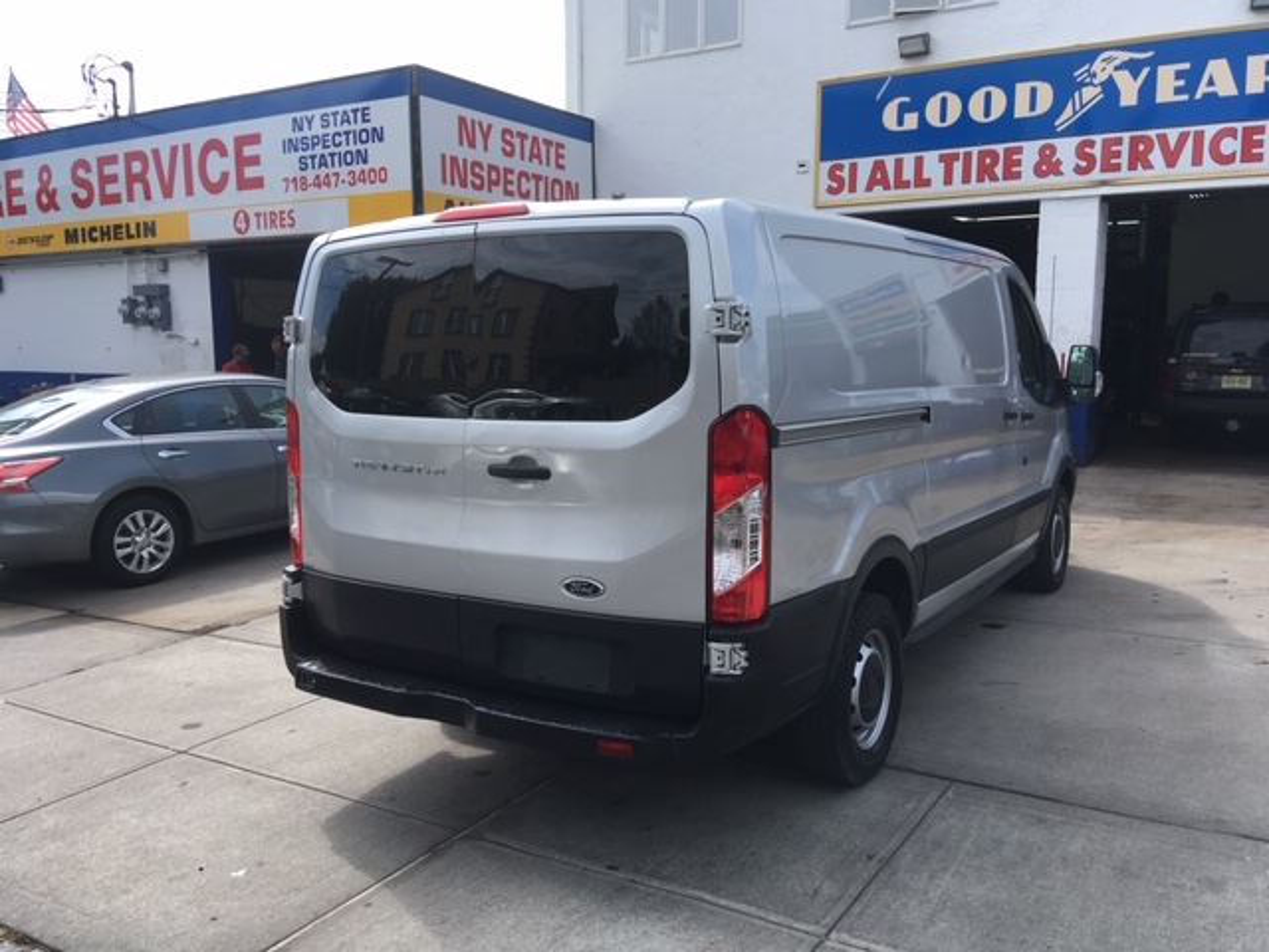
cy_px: 476
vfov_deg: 48.2
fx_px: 1063
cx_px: 634
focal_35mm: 29
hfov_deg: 61.7
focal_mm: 4.15
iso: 25
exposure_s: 1/986
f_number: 2.2
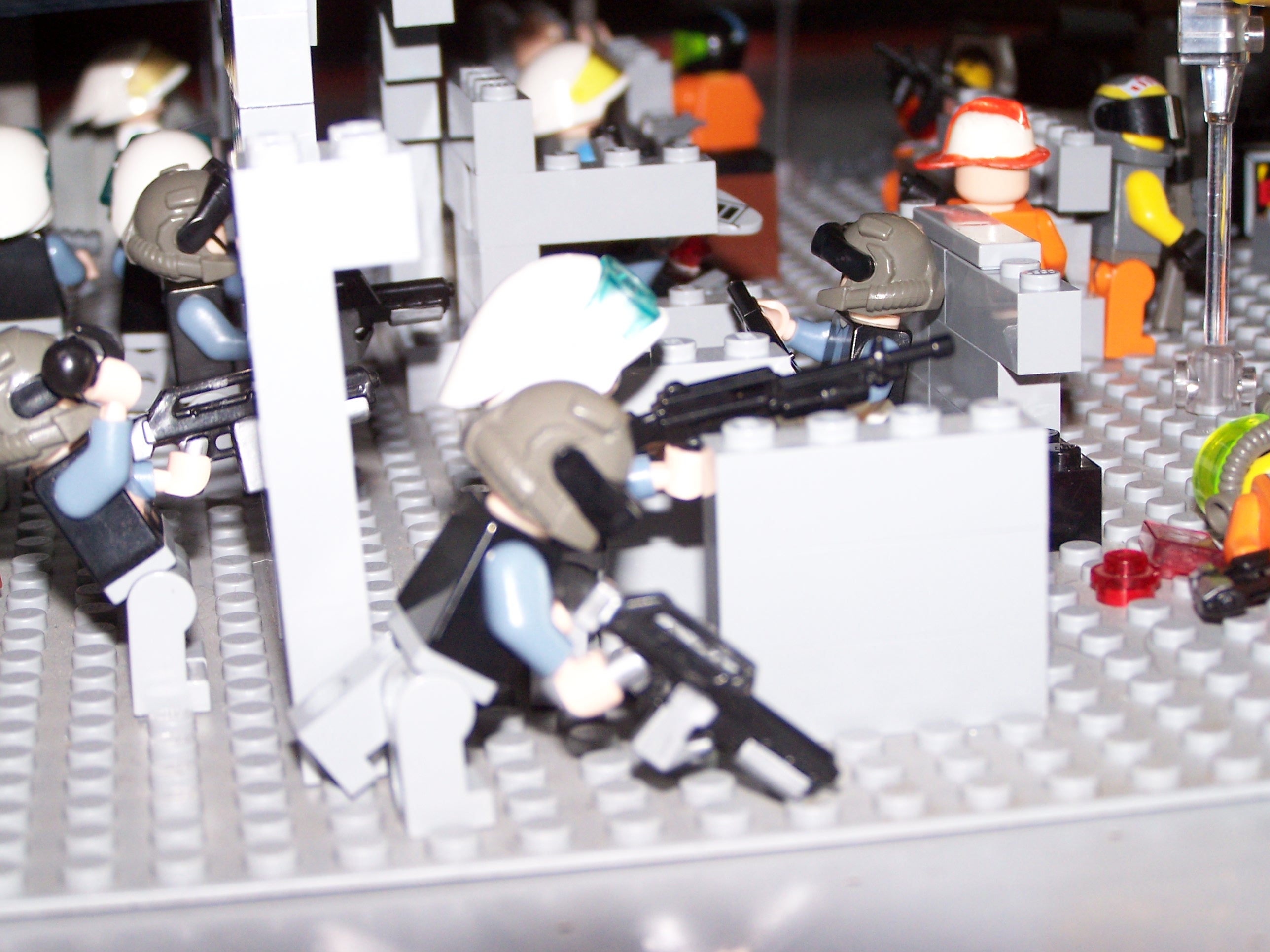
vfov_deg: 19.6
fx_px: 2752
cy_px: 476
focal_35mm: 75
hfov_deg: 26.0
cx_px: 635
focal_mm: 12.4
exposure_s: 1/90
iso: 140
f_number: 3.2
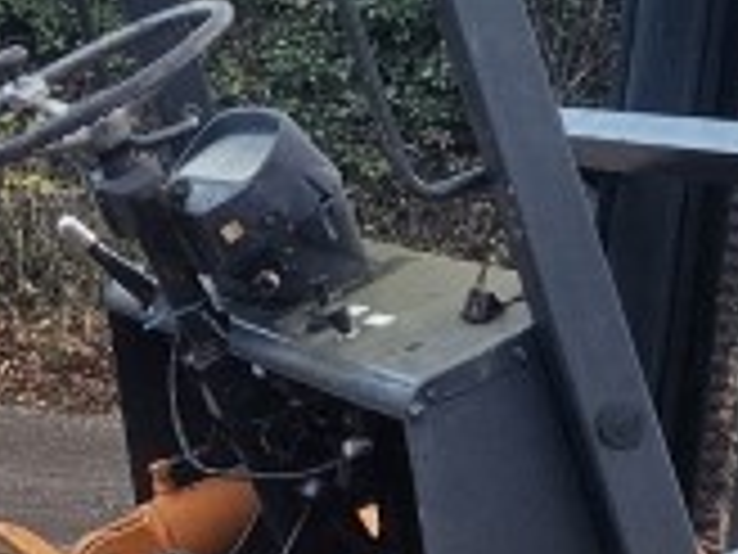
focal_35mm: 144
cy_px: 347
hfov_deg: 13.3
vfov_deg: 10.3
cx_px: -202
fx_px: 3070
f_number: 1.8
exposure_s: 1/180
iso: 200
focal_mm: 5.4
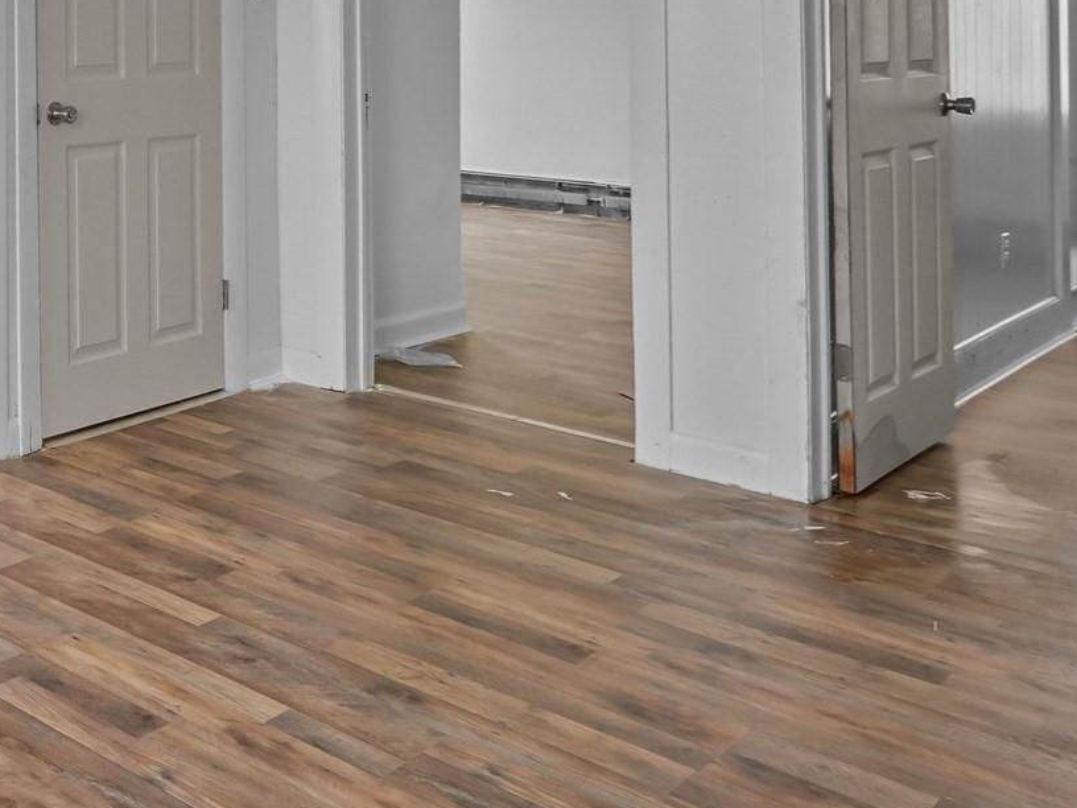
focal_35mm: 41
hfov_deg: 36.2
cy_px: 71
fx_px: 1276
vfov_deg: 33.2
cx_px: -197
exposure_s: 1/20
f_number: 6.3
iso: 320
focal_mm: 17
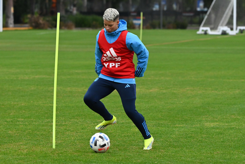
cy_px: 82
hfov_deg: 7.6
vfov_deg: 5.1
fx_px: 1837
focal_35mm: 270
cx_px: 122
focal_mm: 180
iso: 4000
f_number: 5.6
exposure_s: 1/1000
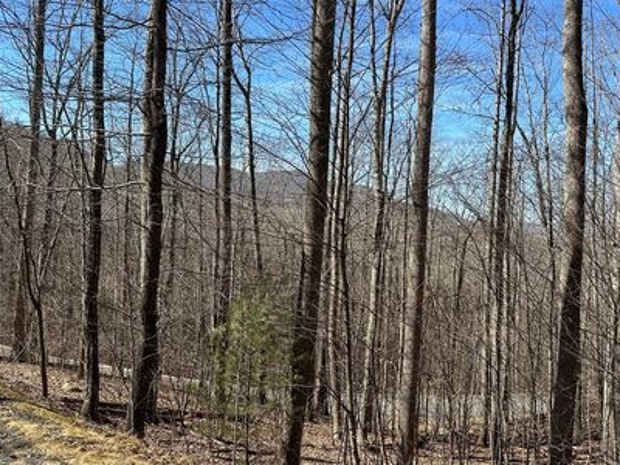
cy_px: 236
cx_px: 367
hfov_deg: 59.5
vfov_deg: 46.8
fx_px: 537
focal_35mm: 30
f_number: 1.78
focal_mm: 6.86
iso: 80
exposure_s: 1/2299
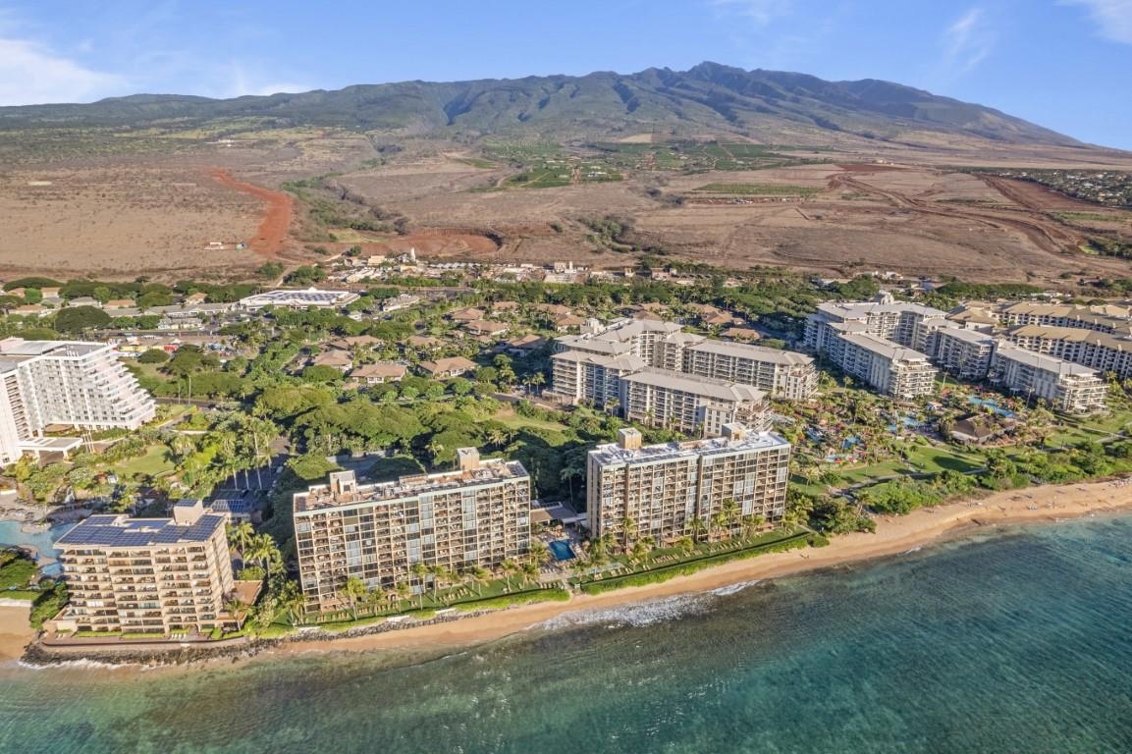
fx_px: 692
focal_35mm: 22
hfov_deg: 78.6
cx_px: 566
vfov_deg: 57.2
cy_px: 377
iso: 130
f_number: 2.8
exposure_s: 1/180
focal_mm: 8.38
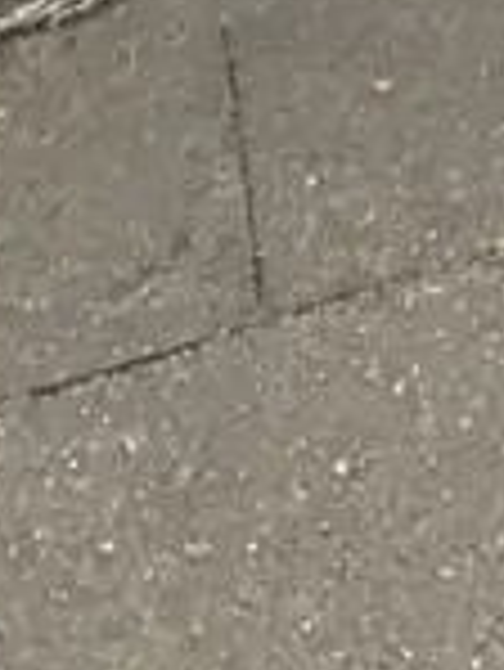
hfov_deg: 7.2
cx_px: 1300
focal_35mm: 192
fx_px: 3722
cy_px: -1398
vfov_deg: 8.5
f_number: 1.8
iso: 200
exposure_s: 1/60
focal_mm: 3.99
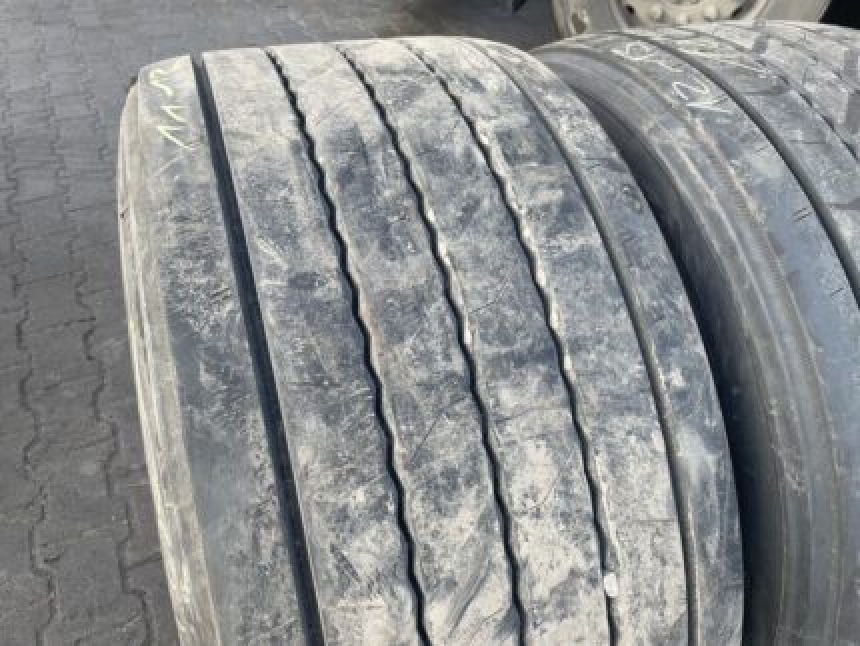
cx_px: 430
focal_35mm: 26
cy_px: 323
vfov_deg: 53.1
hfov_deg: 67.3
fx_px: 646
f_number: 1.6
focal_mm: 4.2
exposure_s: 1/161
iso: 32
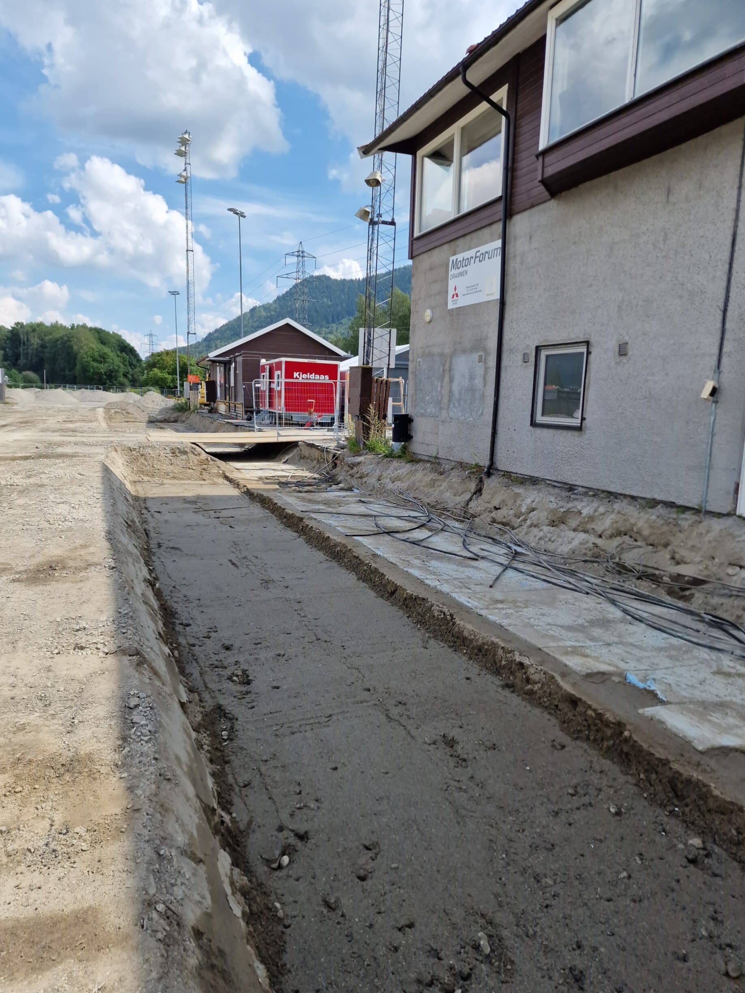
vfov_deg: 71.6
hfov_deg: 56.8
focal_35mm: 24
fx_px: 689
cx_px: 376
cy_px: 502
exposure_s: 1/992
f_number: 1.8
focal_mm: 6.4
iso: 50
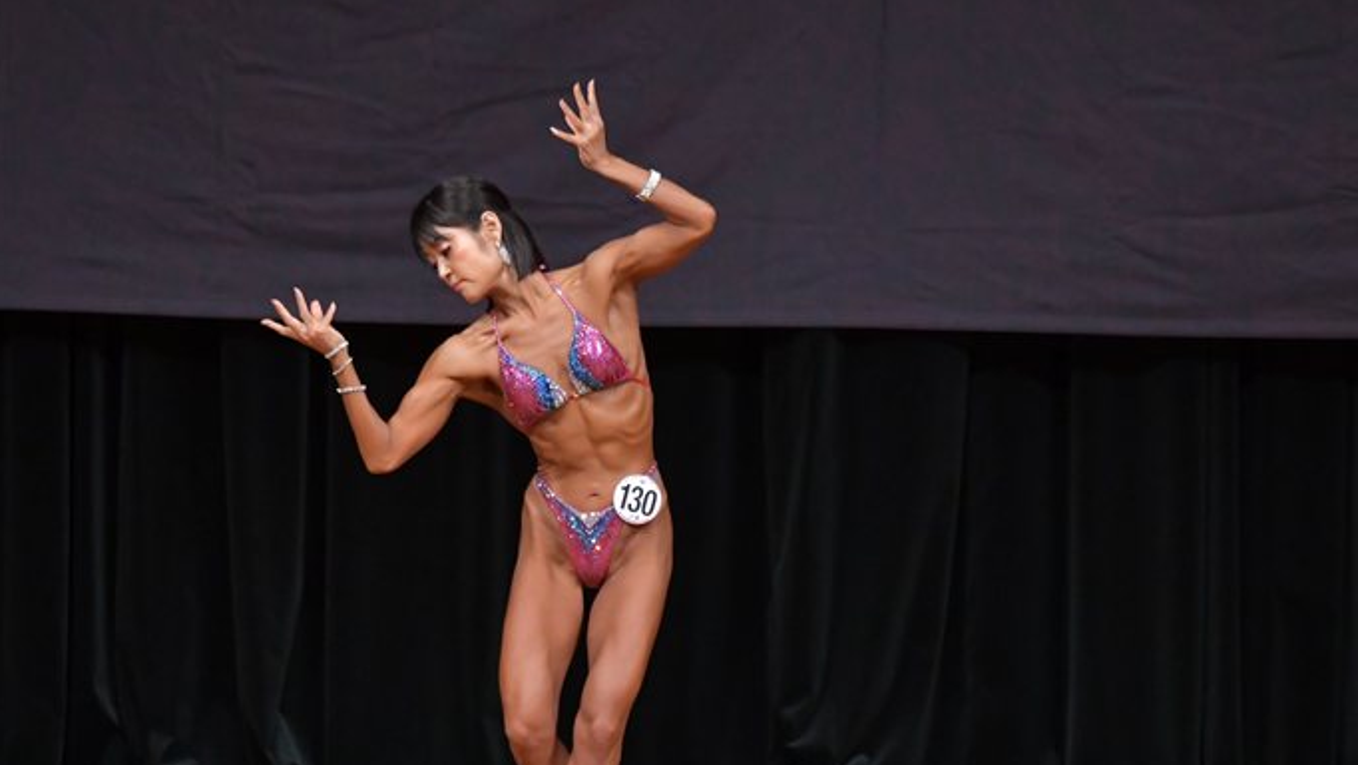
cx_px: 664
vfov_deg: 3.6
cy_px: 494
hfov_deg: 6.4
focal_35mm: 339
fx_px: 12210
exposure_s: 1/400
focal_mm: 190
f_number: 5.6
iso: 4000
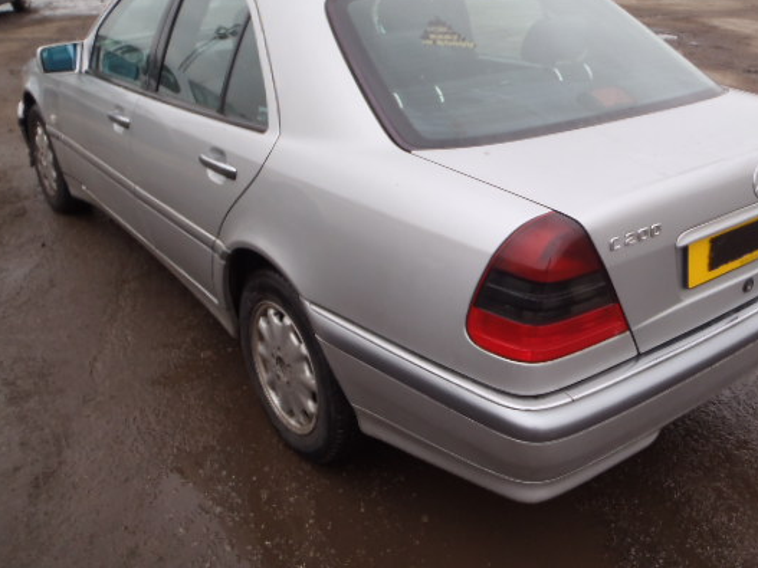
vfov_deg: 41.7
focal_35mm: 34
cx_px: 444
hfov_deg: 53.7
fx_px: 744
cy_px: 246
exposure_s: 1/40
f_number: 3.5
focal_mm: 5
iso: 100
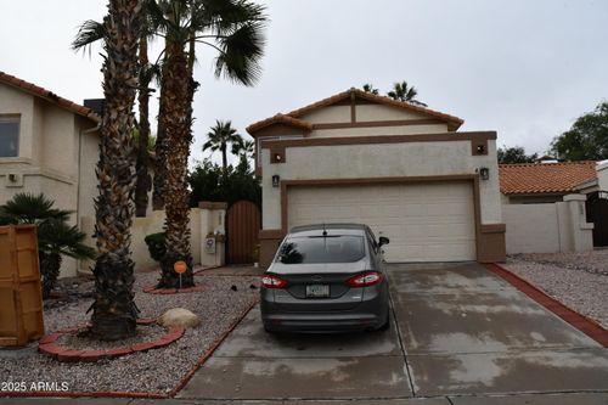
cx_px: 304
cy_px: 202
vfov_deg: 47.9
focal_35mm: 27
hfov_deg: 67.4
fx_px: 456
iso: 2500
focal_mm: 18
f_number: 18
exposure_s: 1/1250
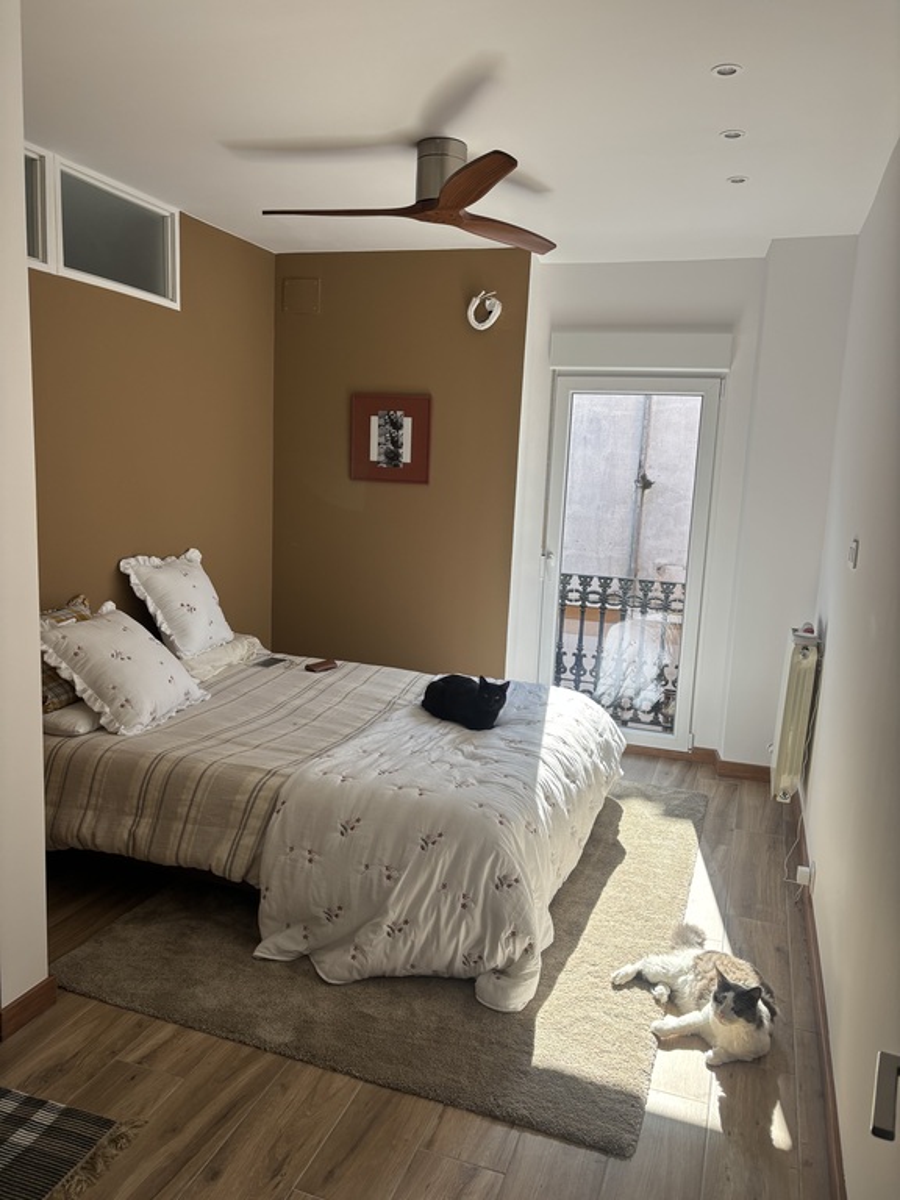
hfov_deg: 53.1
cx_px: 450
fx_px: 901
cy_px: 600
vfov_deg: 67.3
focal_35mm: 26
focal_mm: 5.96
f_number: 1.6
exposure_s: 1/349
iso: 50
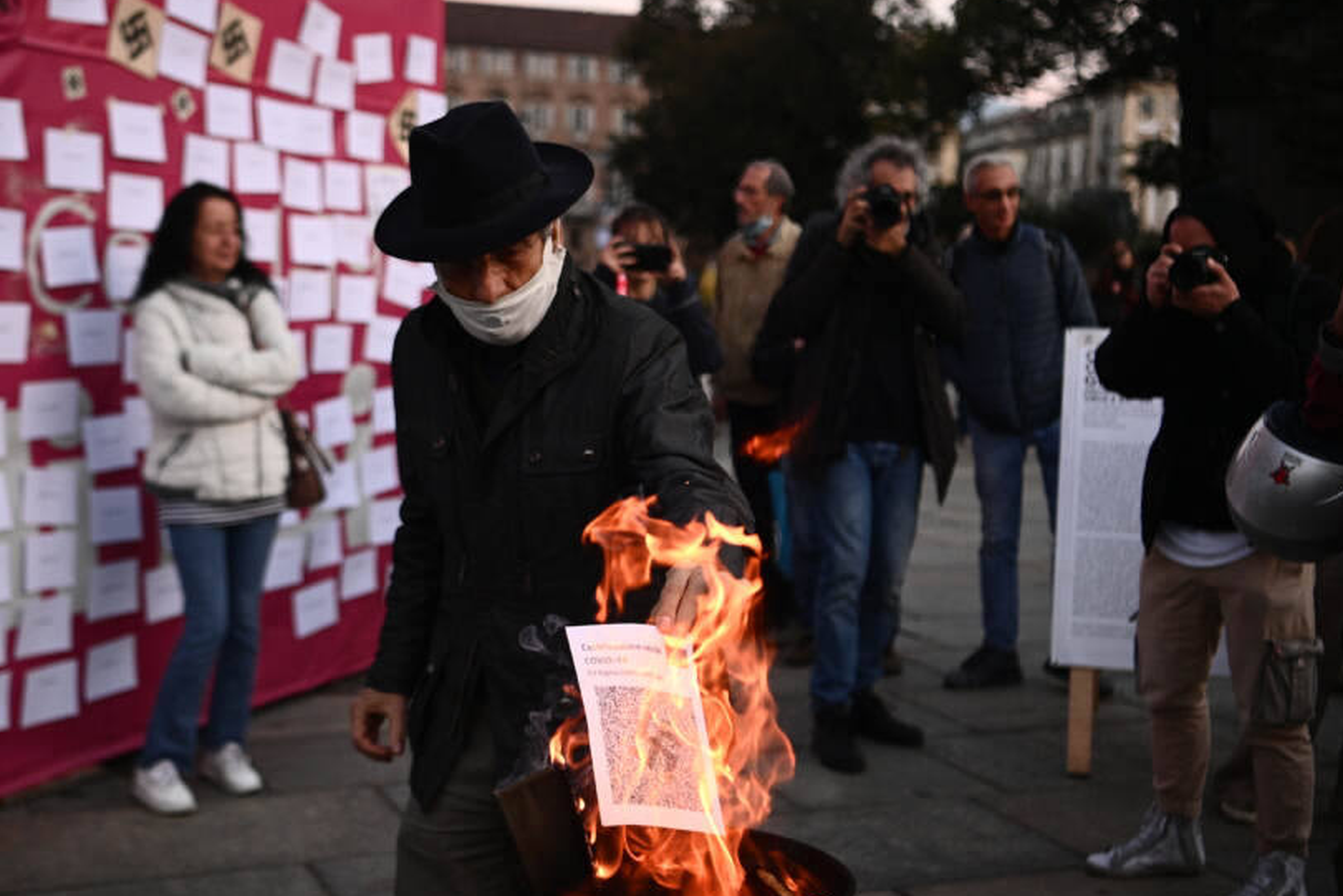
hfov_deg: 37.5
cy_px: 397
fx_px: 1977
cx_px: 662
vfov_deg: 25.5
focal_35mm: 53
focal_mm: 42
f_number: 2.8
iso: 800
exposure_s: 1/640
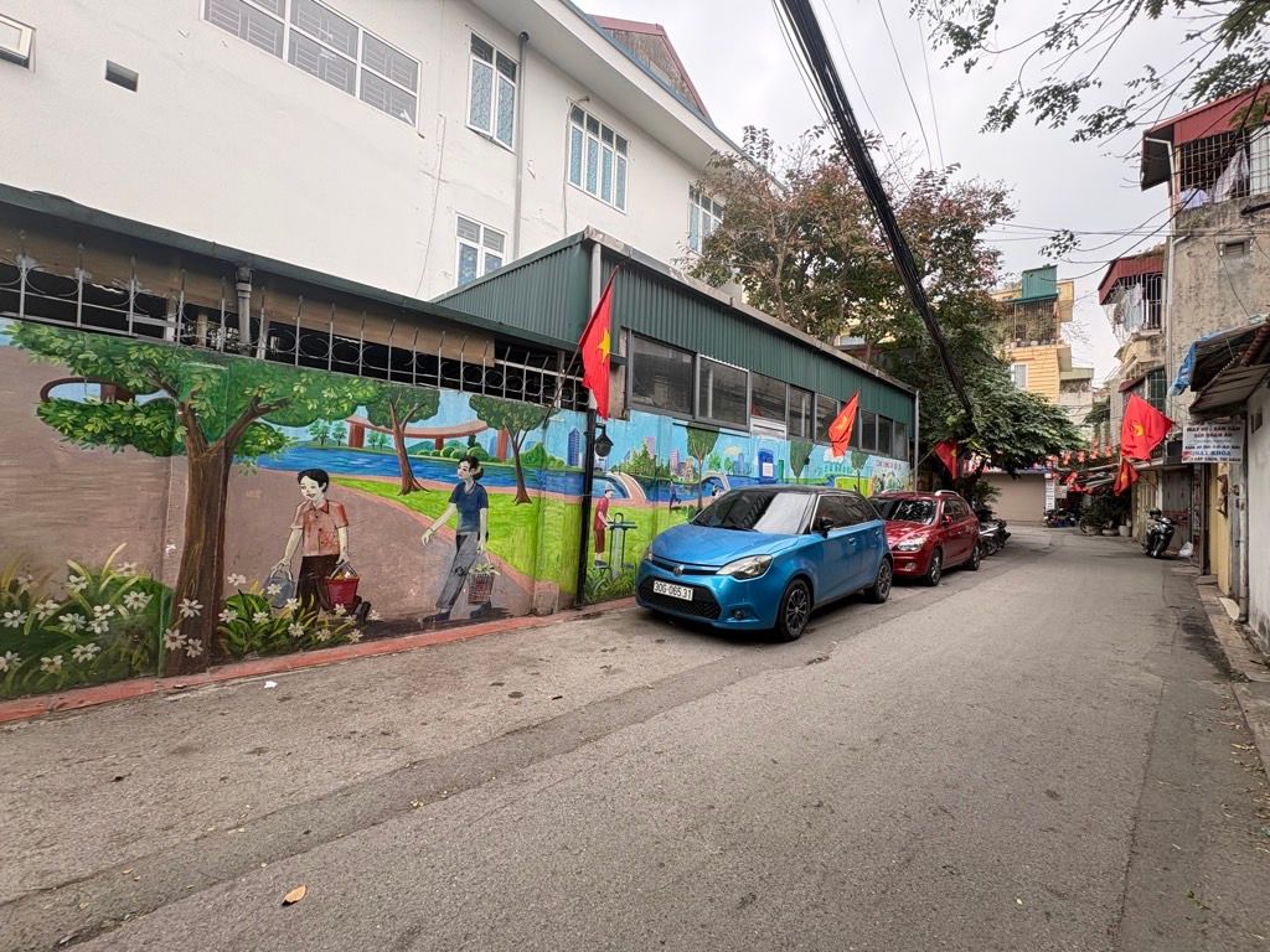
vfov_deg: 85.7
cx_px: 635
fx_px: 514
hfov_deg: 102.1
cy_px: 476
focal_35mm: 14
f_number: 2.2
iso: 40
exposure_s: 1/134
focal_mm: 2.22
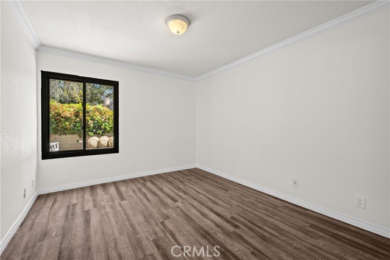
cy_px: 130
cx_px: 195
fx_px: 163
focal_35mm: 15
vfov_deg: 77.4
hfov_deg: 100.4
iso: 640
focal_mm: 15
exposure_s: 1/1.67
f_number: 9
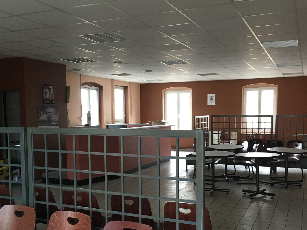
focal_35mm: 39
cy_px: 140
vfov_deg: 36.7
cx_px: 161
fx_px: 346
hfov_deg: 47.8
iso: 200
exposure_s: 1/20
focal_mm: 4.15
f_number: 2.2
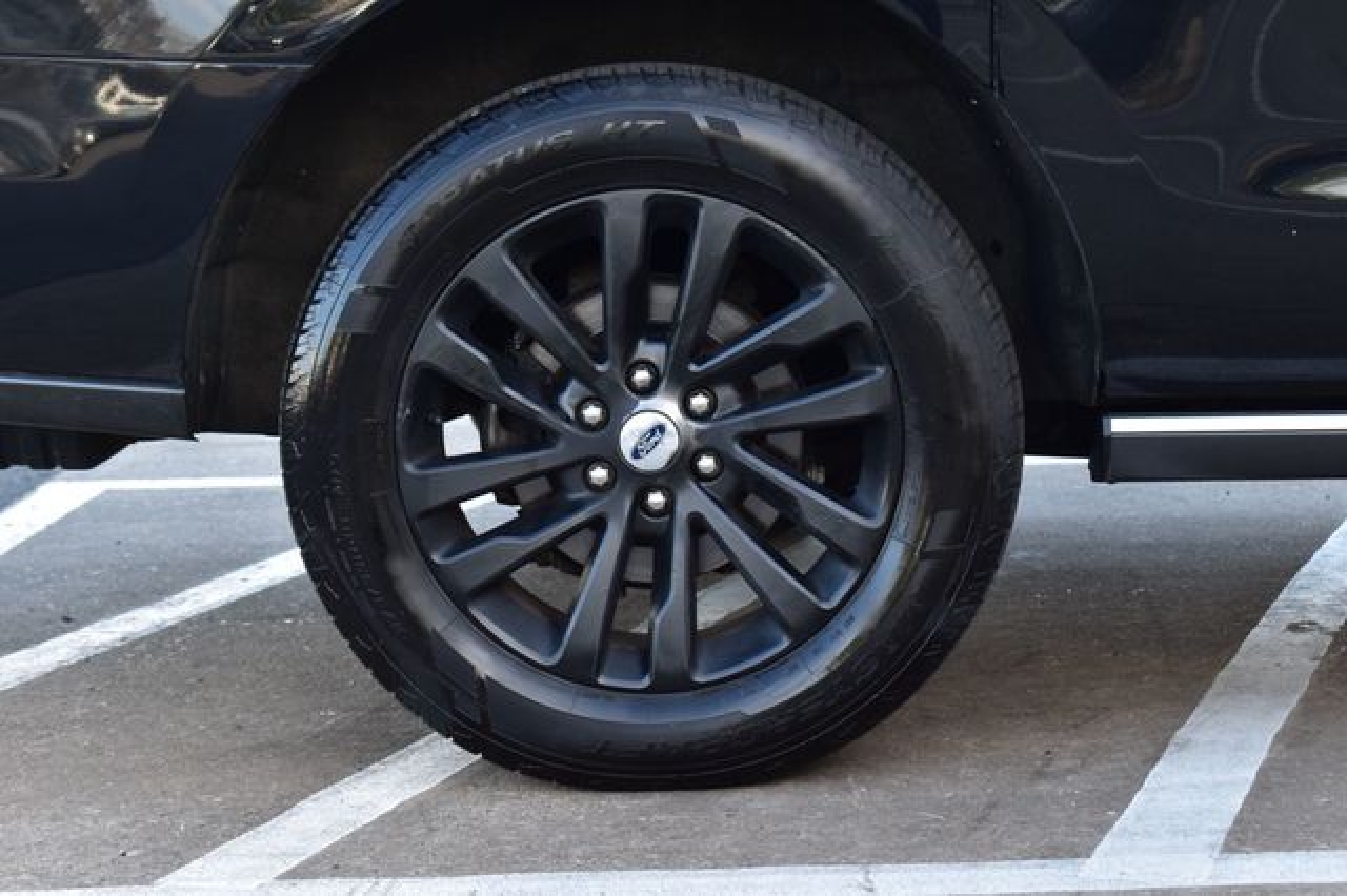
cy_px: 448
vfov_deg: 16.5
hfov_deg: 24.6
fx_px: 3085
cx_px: 674
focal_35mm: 82
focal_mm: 55
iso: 400
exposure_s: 1/50
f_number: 8
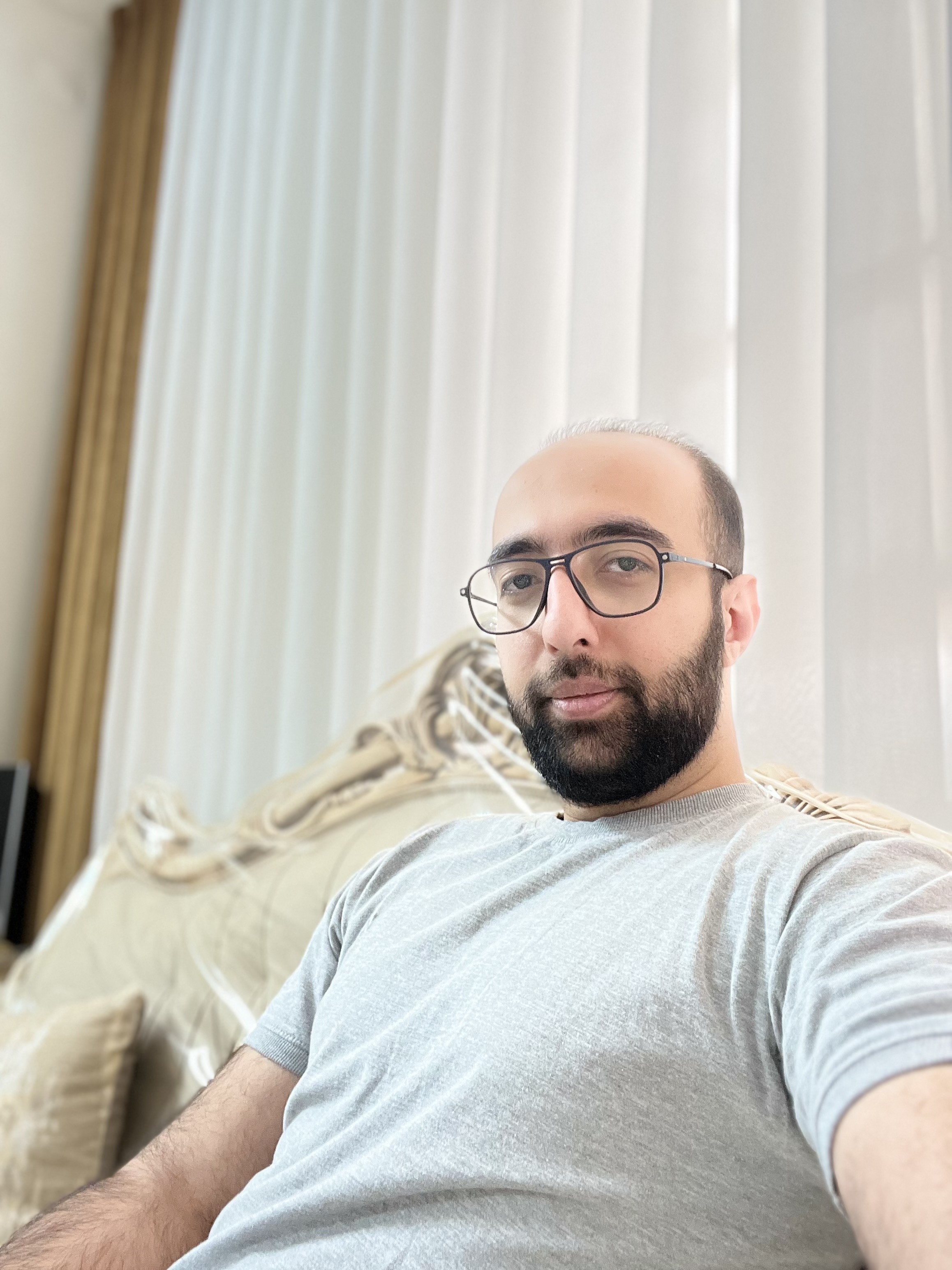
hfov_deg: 46.8
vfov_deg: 60.0
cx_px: 476
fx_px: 1100
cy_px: 635
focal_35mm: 30
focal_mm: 2.71
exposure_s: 1/50
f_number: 2.2
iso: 100
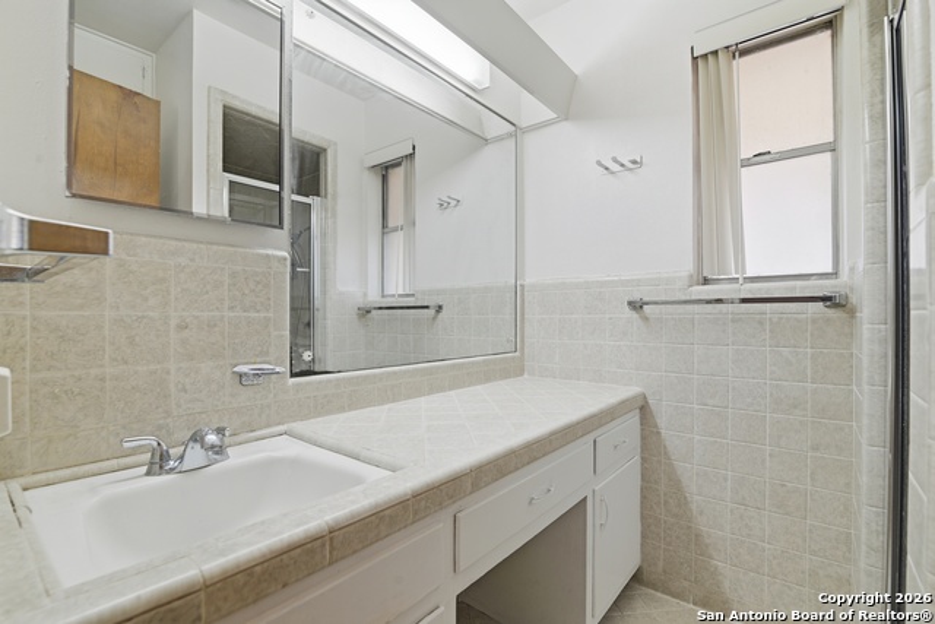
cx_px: 468
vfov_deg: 73.8
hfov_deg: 96.7
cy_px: 312
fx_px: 416
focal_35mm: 16
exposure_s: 1/640
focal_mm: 16
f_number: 7.1
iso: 640
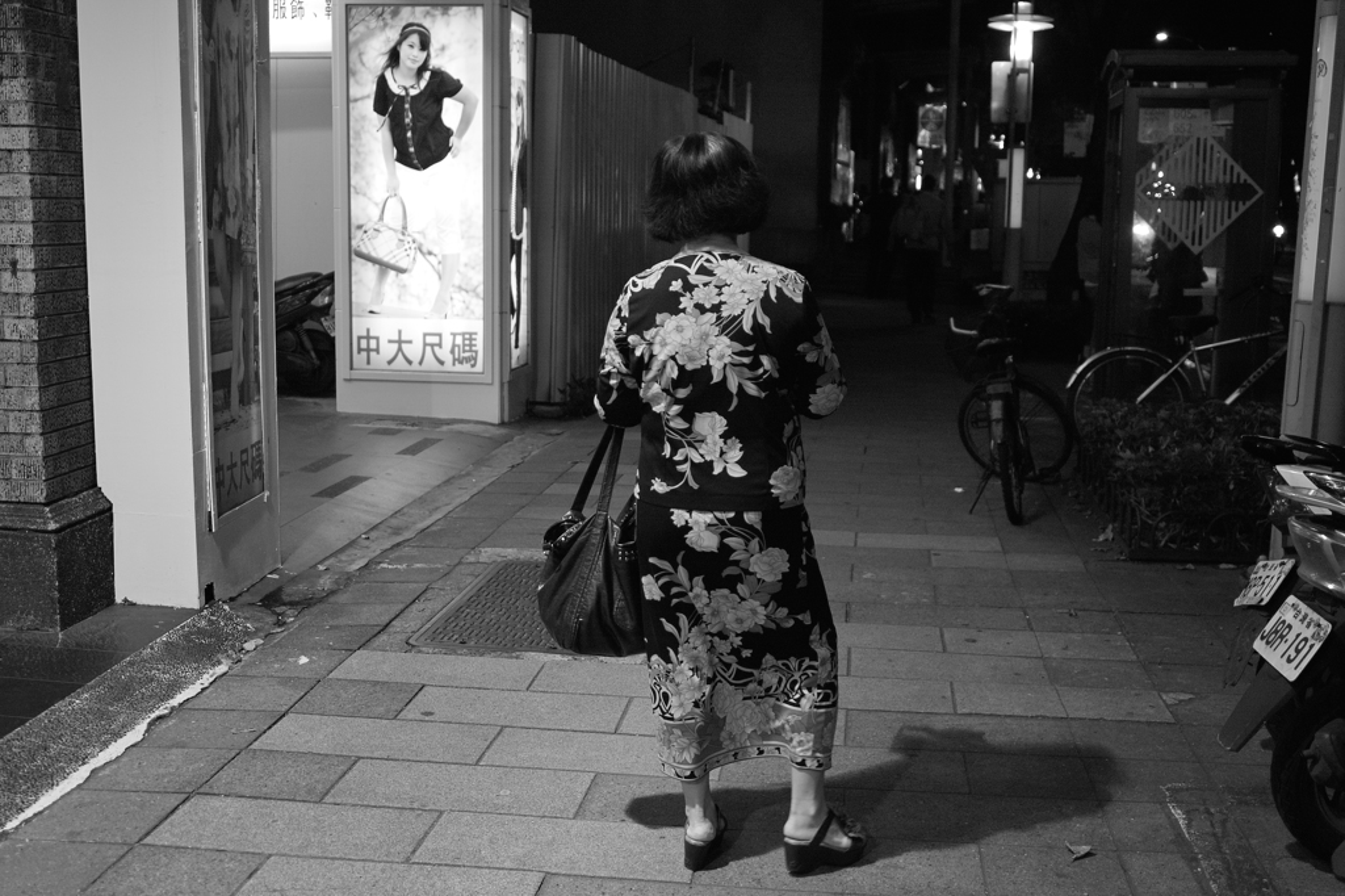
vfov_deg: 32.6
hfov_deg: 47.4
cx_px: 672
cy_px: 448
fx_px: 1531
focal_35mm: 41
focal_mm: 24.2
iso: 800
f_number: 2.8
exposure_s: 1/100
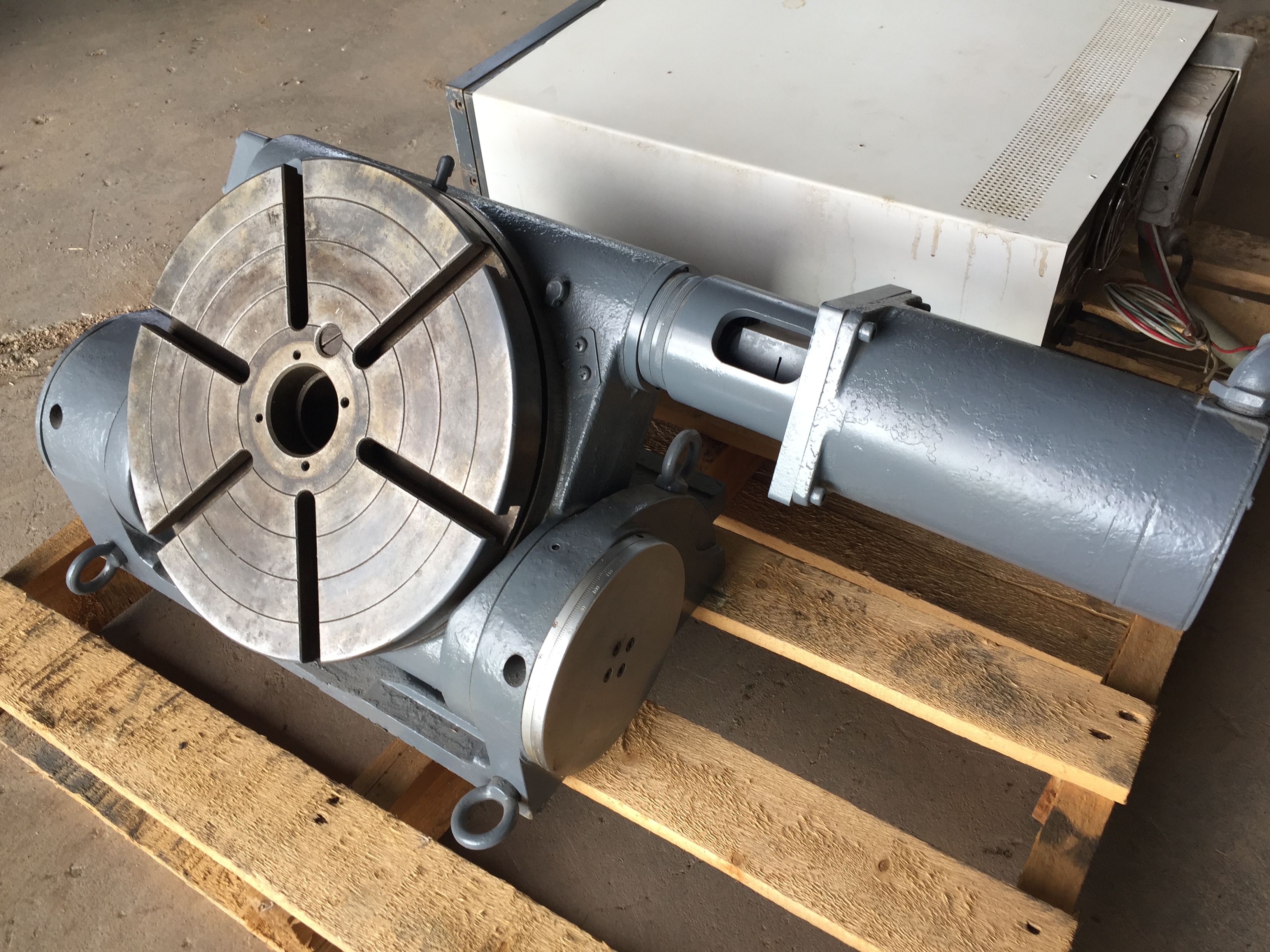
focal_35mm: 29
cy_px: 476
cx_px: 635
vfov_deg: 48.2
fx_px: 1064
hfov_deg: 61.7
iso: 32
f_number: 2.2
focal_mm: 4.15
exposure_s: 1/60
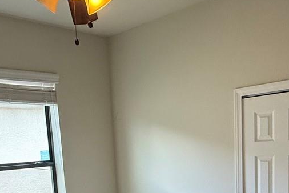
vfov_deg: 27.5
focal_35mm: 46
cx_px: 131
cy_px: 197
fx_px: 369
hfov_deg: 42.7
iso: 100
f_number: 2.2
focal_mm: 2.22
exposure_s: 1/120
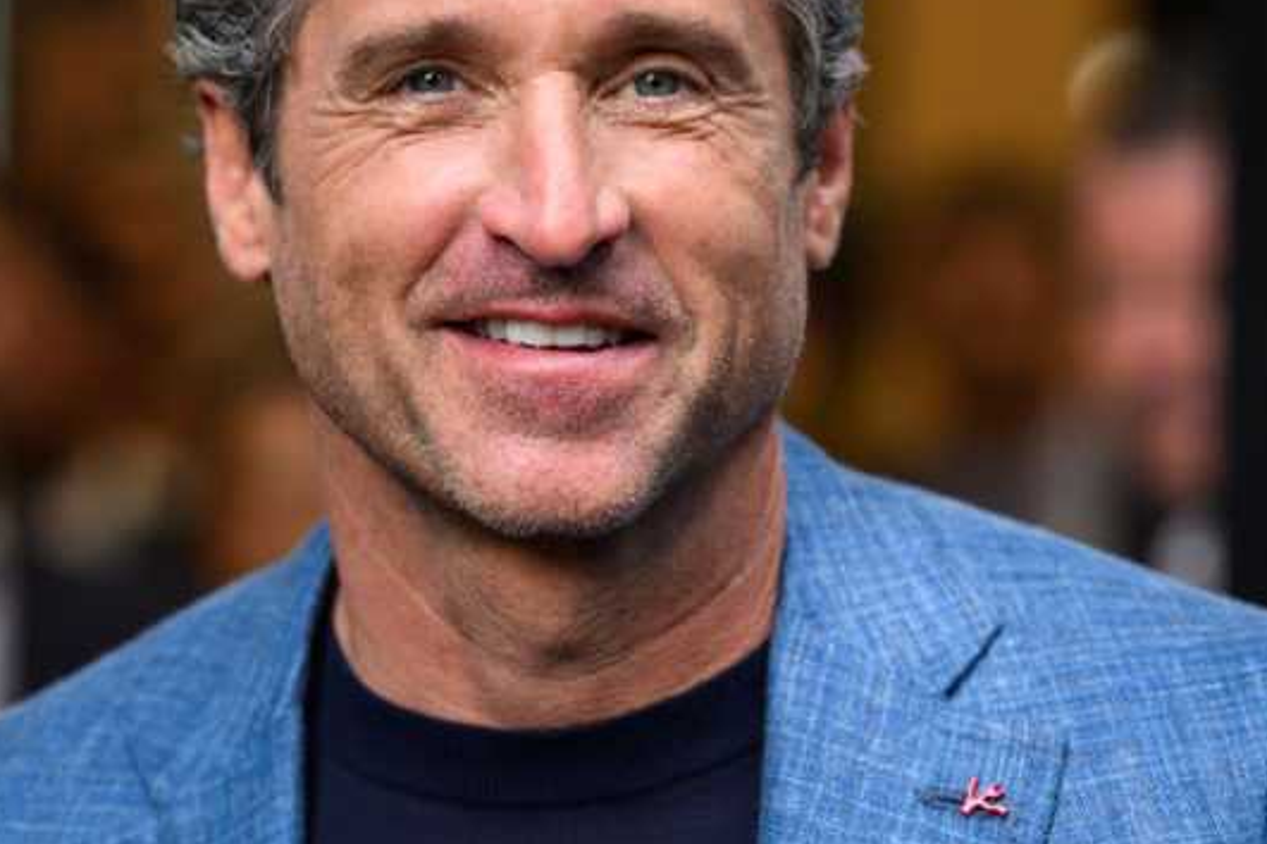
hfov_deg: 8.9
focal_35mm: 232
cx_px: 482
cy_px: 371
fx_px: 8164
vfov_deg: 5.9
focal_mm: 110
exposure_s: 1/1250
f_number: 2.8
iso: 1000
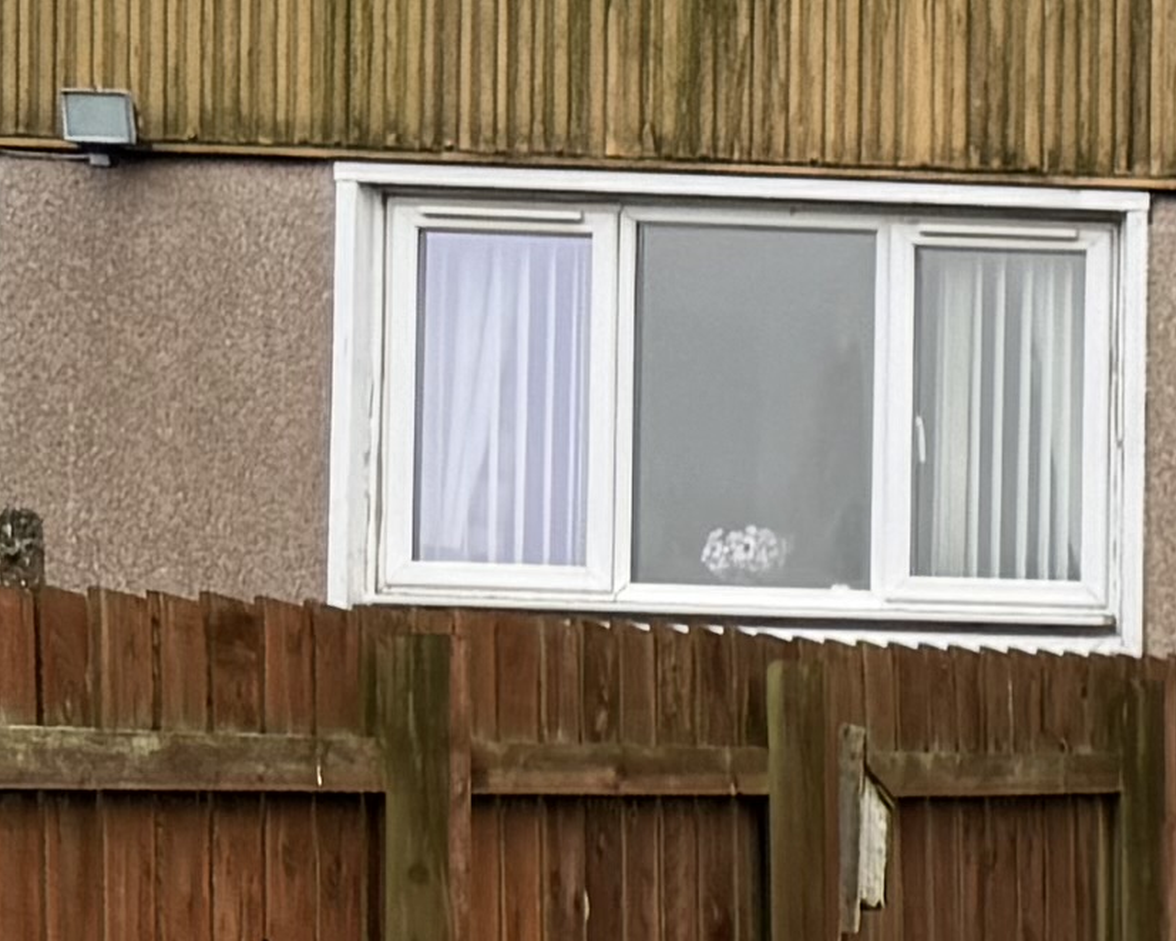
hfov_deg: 9.1
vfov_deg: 9.3
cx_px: 3763
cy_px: 1407
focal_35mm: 162
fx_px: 5639
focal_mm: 6.76
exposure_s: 1/535
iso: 80
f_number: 1.78
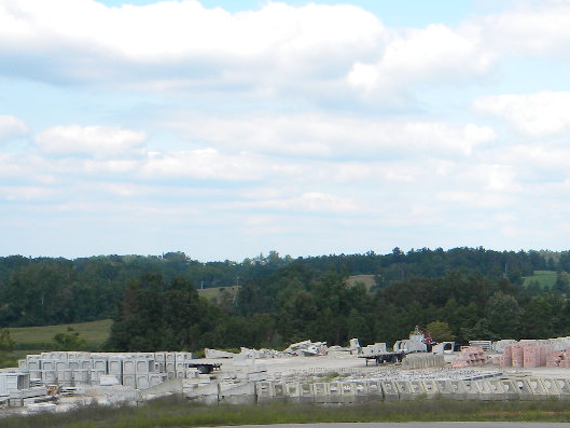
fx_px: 1499
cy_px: 367
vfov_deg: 16.1
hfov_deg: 21.0
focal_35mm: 91
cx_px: 527
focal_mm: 8.6
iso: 80
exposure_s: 1/520
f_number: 3.9
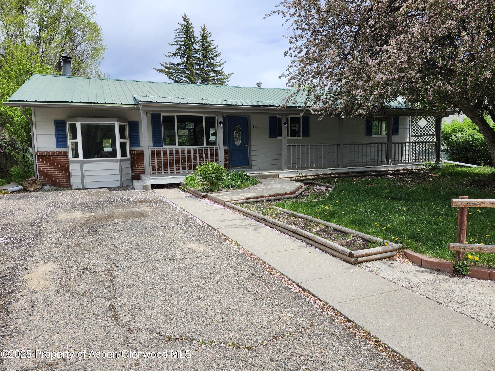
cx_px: 248
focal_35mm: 23
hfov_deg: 73.9
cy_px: 186
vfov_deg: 58.9
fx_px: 329
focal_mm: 5.54
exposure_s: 1/1677
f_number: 1.8
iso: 25
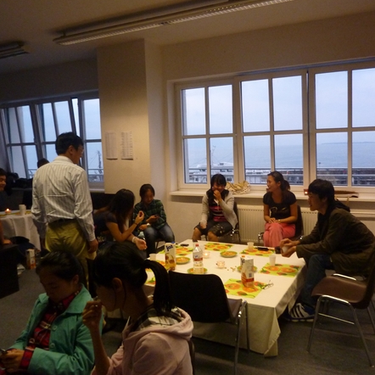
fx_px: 368
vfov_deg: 54.0
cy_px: 188
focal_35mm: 30
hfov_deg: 54.0
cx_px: 193
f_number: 3.3
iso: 400
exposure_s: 1/60
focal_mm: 4.1
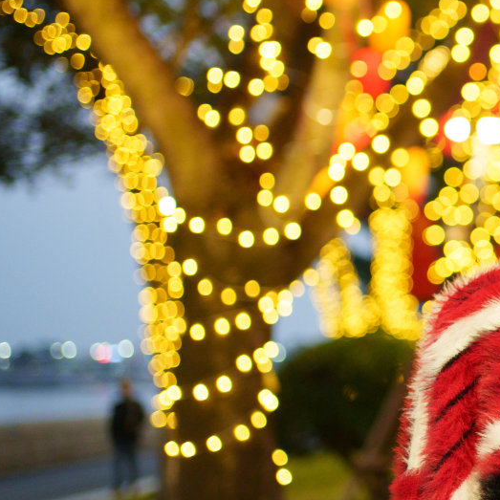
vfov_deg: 19.1
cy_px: 199
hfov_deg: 17.6
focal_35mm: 91
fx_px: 1487
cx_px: 695
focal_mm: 35
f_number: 1.8
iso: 1250
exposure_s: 1/160
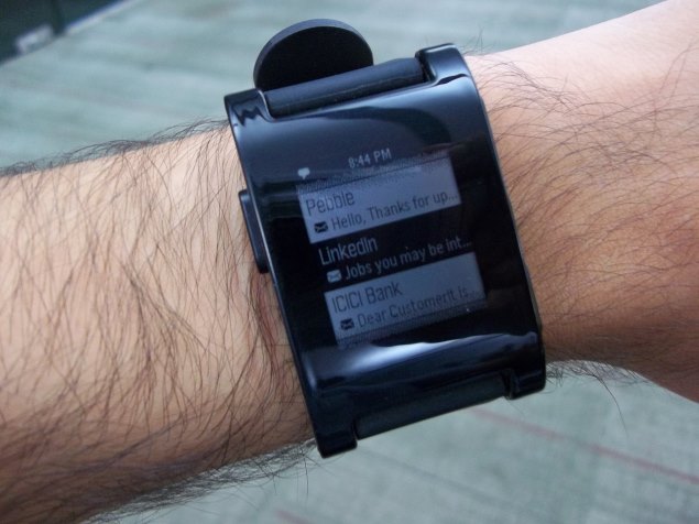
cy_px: 262
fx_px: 646
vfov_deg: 44.1
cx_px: 350
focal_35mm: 32
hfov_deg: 56.8
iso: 200
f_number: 2.9
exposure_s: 1/8
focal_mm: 5.7
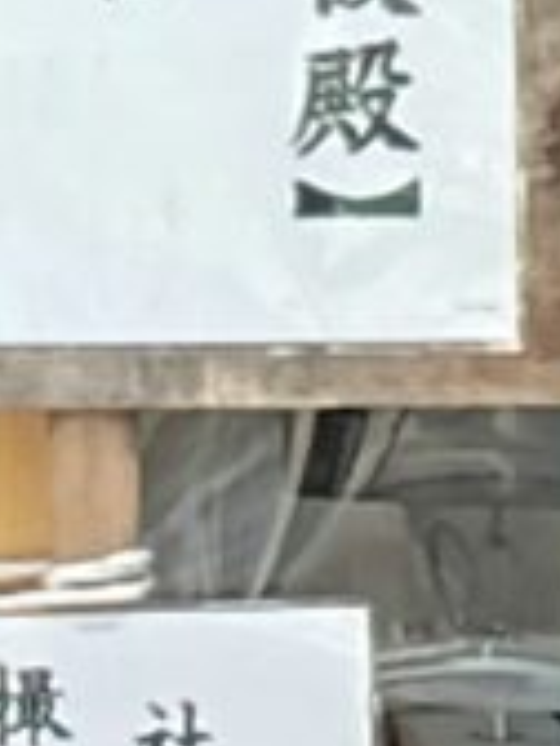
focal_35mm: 171
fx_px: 3688
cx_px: -153
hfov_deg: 8.6
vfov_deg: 11.6
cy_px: 271
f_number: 1.8
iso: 50
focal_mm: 4.22
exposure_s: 1/115
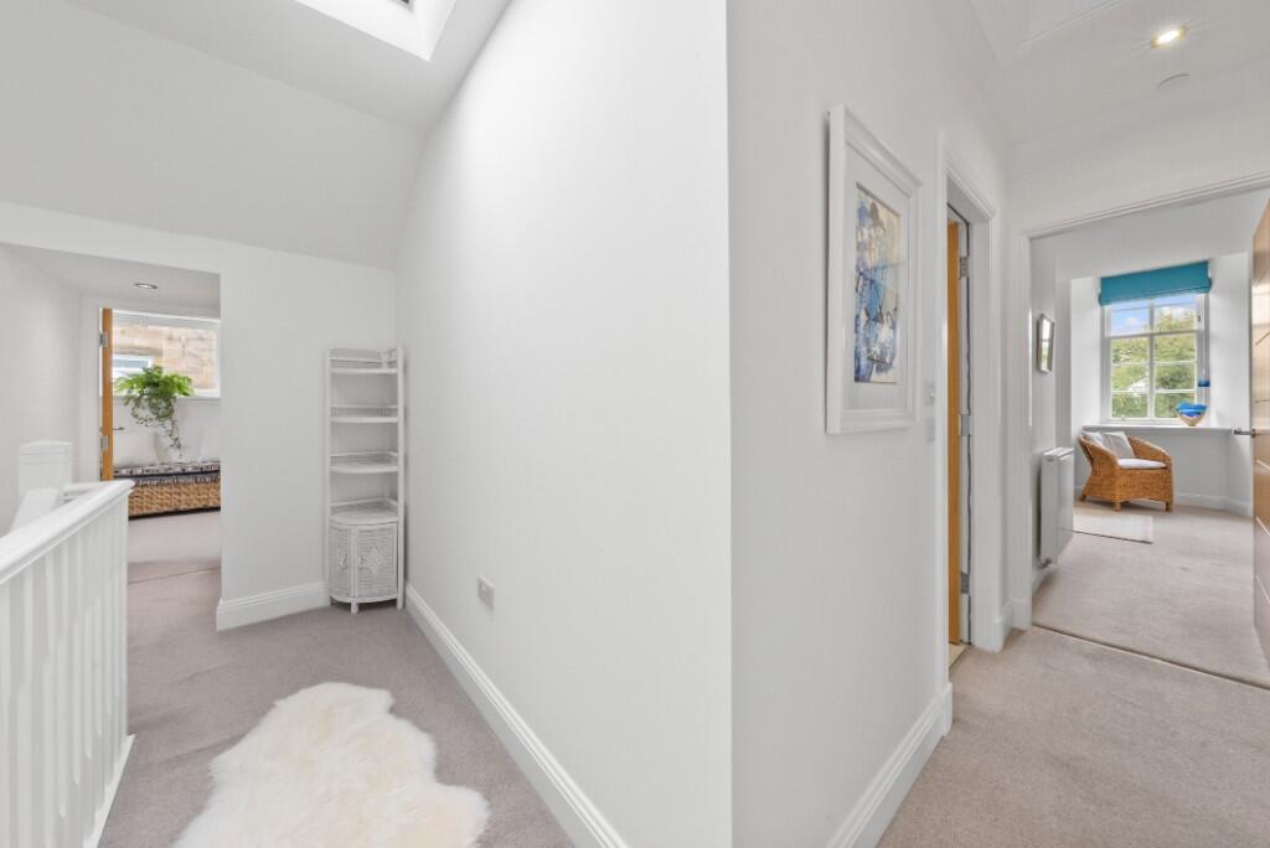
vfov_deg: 90.1
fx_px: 424
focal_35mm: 12
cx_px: 635
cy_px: 424
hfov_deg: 112.6
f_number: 16
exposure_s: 1
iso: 640
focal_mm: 12
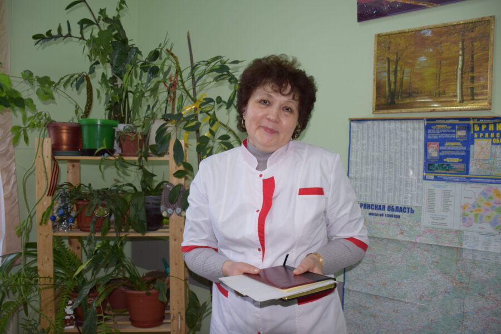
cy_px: 167
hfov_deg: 61.9
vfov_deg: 43.6
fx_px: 417
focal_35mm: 30
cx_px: 250
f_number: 3.5
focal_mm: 20
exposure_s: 1/100
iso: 400
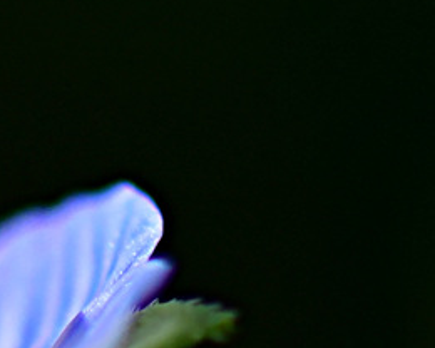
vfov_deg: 1.7
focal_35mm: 906
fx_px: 11664
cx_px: -430
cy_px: 277
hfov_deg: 2.1
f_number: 4.5
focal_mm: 105
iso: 400
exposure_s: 1/6400
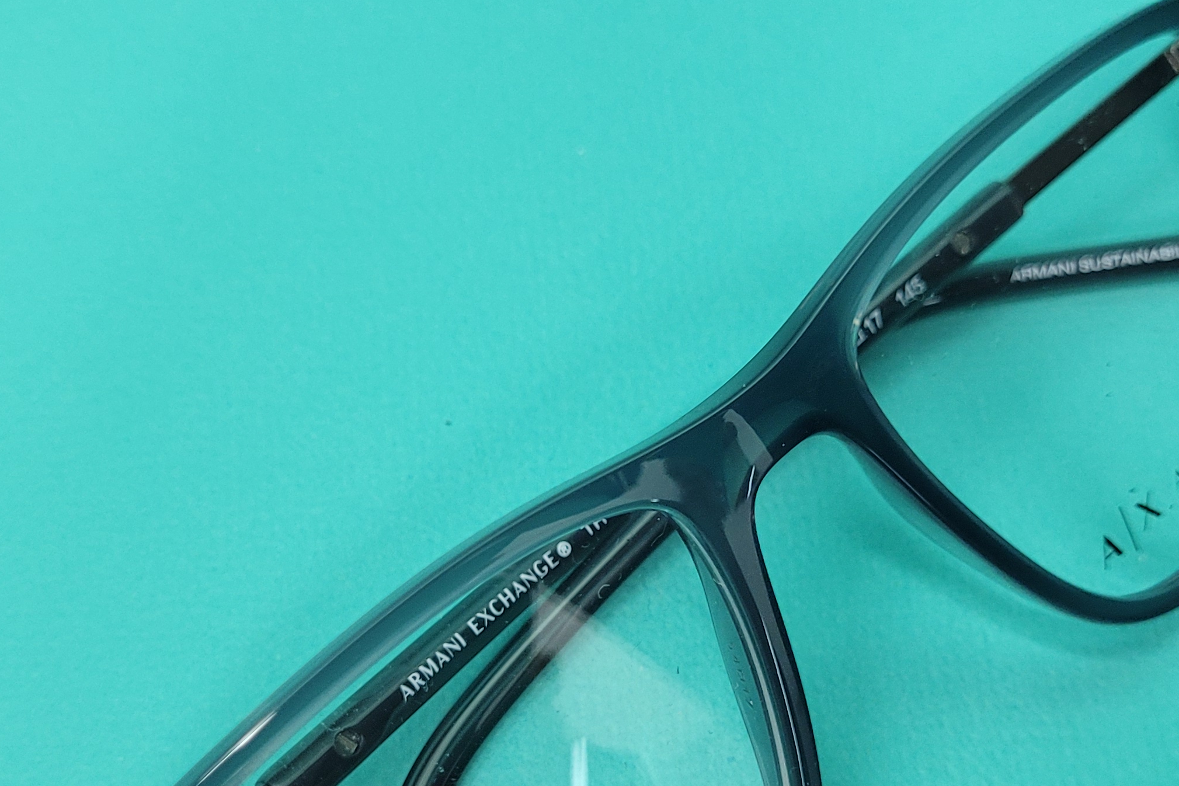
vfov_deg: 24.9
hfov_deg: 36.8
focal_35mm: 54
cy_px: 551
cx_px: 659
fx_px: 1768
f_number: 1.8
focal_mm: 5.4
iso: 200
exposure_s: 1/100
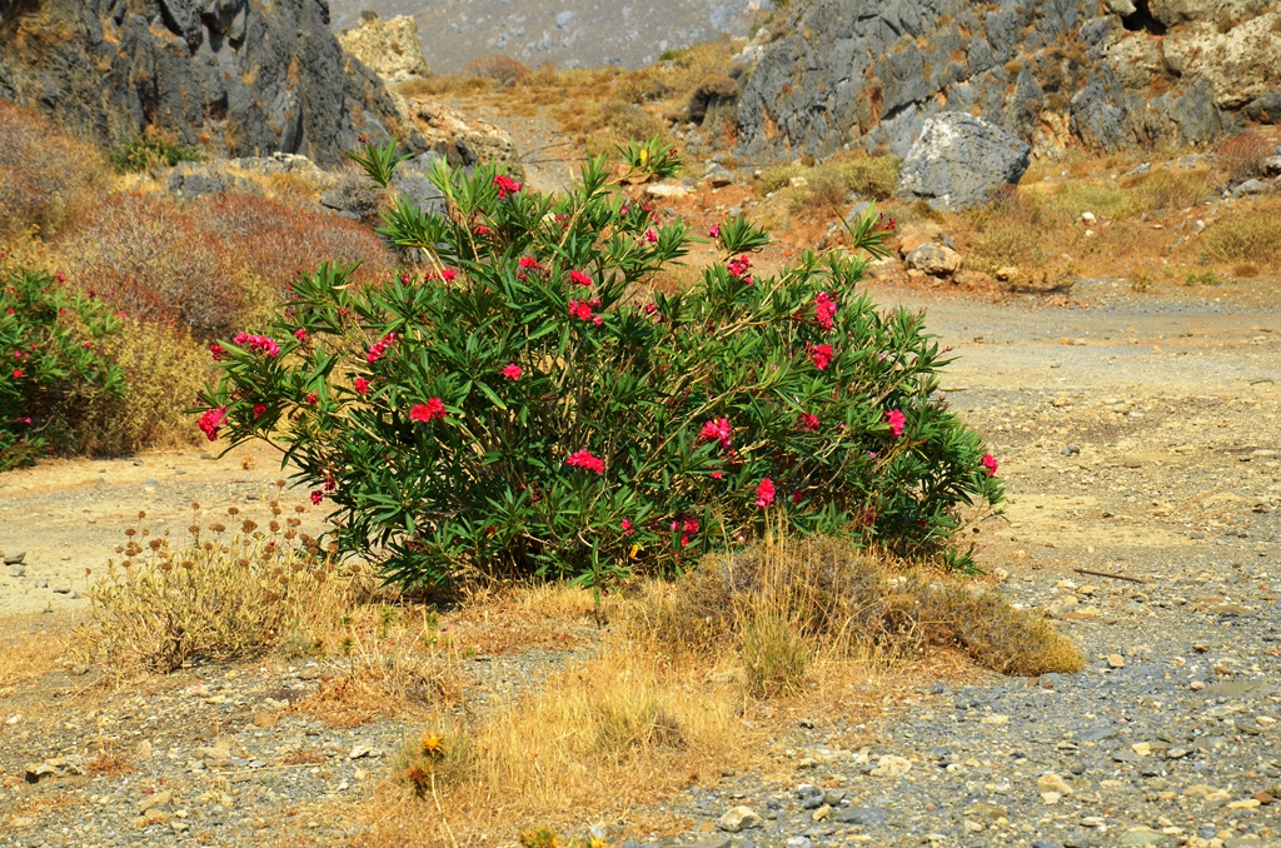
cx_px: 640
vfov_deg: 10.1
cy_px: 424
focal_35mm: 135
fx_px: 4793
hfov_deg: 15.2
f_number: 9
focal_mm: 90
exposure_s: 1/320
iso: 100
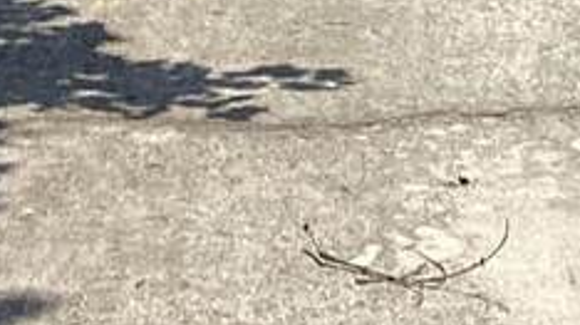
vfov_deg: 5.9
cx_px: 662
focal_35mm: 185
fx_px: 2842
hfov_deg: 11.5
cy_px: -754
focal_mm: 3.3
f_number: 2.4
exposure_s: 1/1235
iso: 25
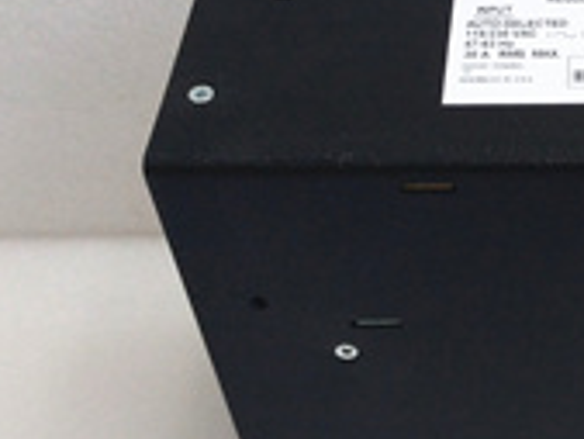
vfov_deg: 18.5
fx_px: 1351
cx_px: 663
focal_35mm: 80
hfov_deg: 22.8
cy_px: 240
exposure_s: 1/33
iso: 188
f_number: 2
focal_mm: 3.79
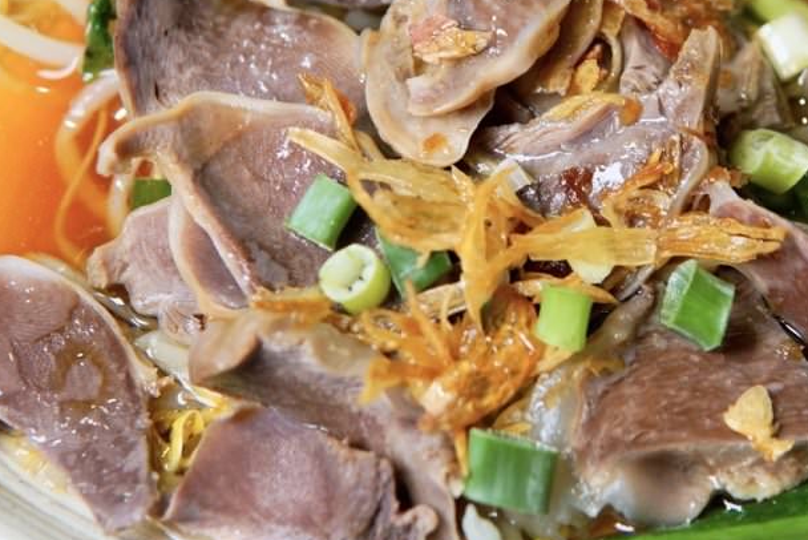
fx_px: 1662
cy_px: 129
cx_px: 502
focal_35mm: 74
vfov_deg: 18.3
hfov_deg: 27.2
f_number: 4
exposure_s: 1/60
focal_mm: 30
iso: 250
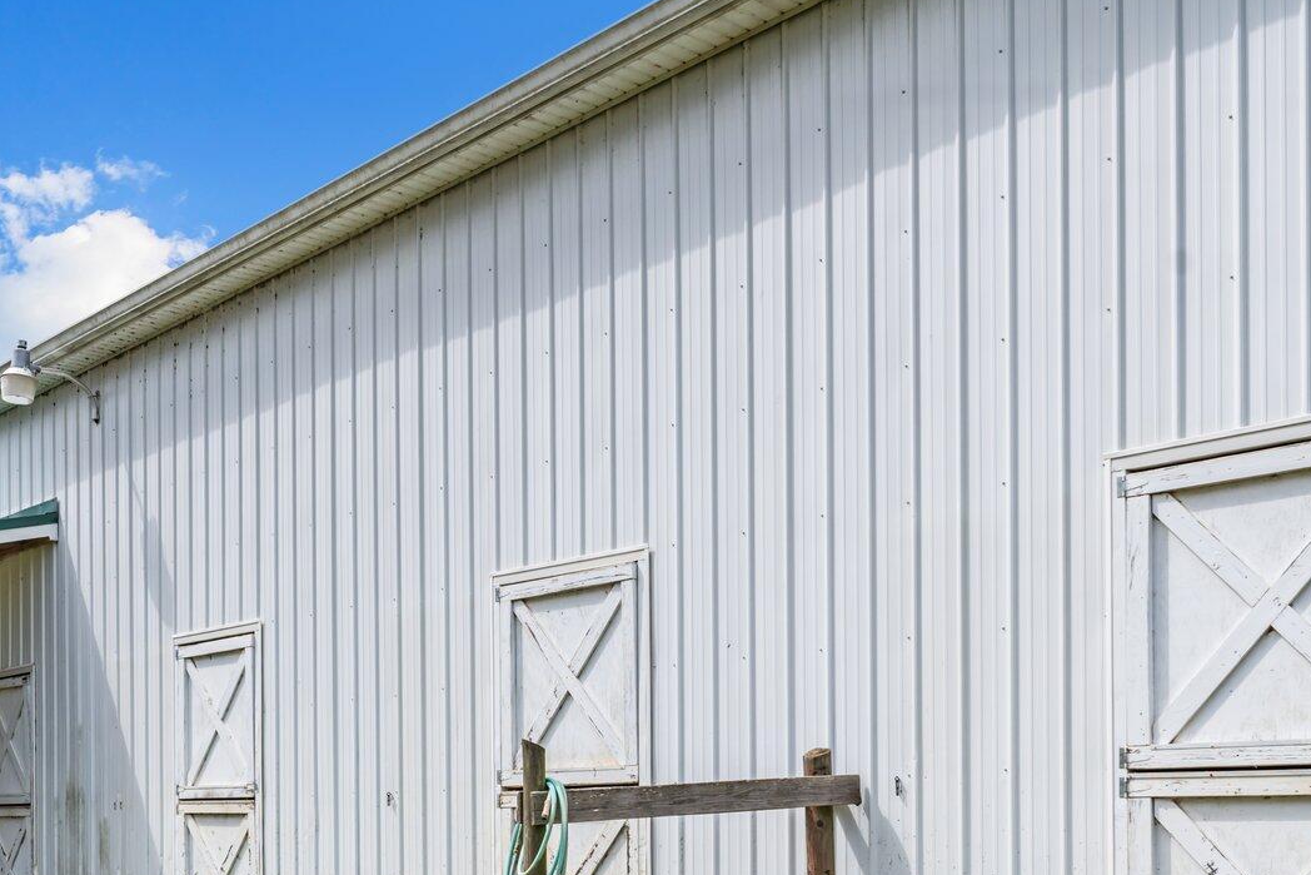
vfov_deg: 29.8
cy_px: 802
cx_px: 379
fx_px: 1566
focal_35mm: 43
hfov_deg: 44.4
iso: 250
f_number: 8
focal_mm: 22
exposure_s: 1/640
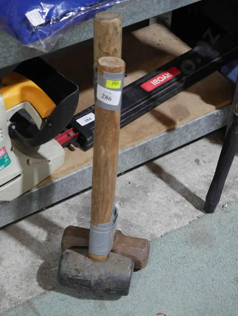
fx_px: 586
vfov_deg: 30.3
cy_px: 158
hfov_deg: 22.9
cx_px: 119
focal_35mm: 64
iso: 2000
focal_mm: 32
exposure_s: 1/80
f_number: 5.4
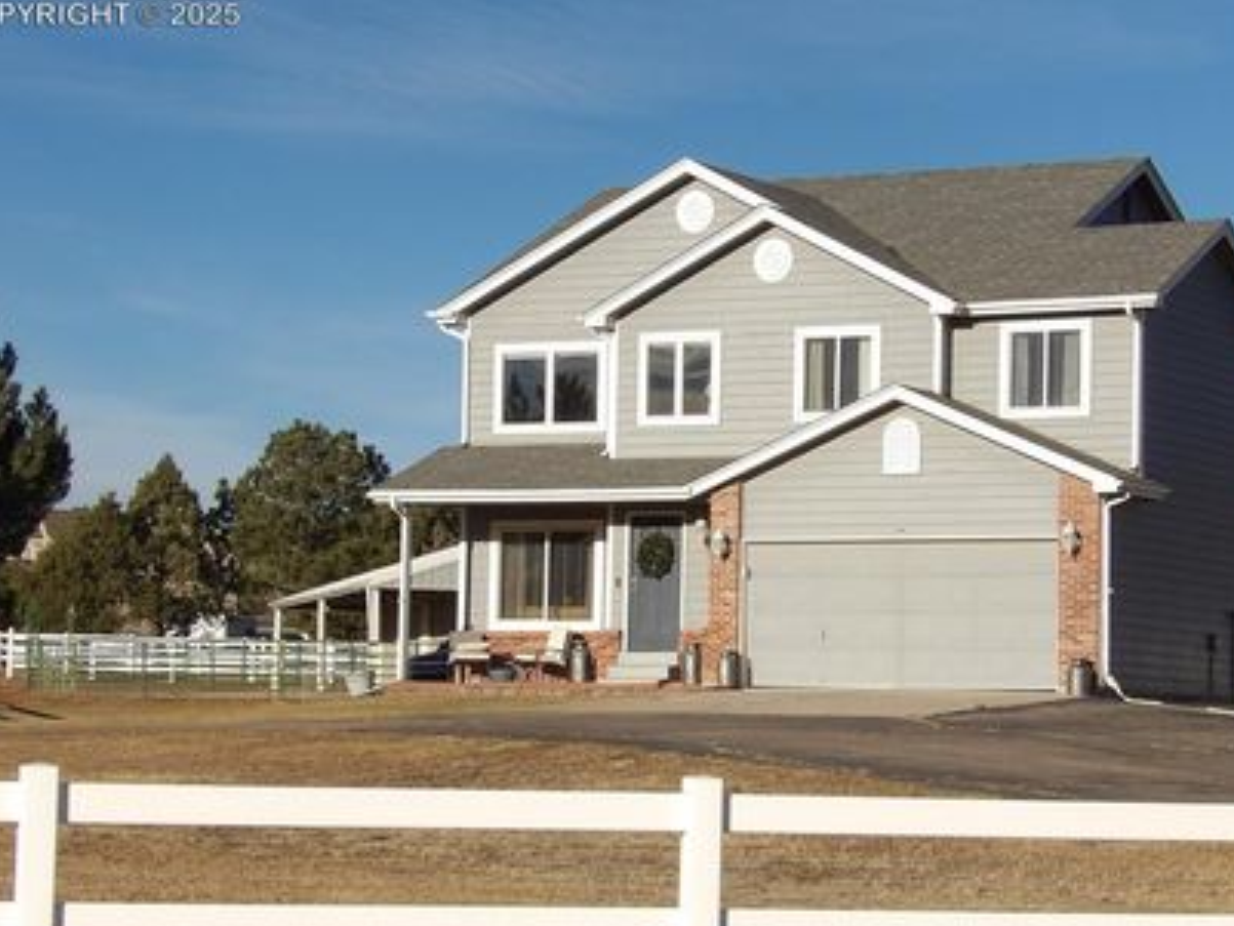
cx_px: 714
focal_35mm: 106
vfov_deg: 14.0
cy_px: 518
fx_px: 3780
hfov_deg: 18.5
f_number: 5.1
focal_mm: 15.3
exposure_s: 1/718
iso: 100
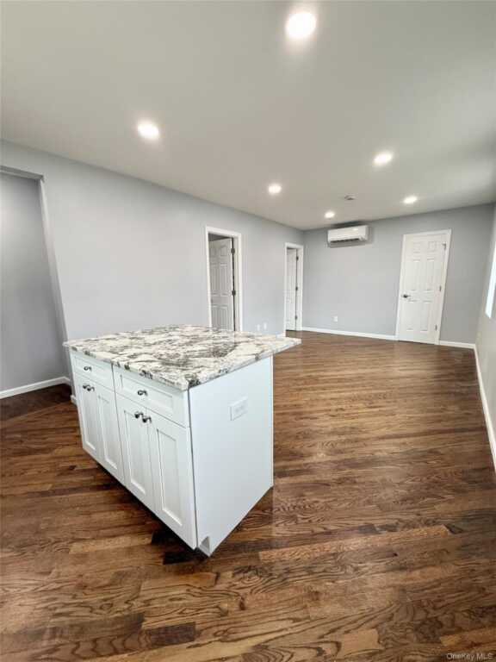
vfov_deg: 102.1
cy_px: 331
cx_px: 248
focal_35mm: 14
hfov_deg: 85.7
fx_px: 267
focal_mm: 2.22
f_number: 2.2
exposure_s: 1/99
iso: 125
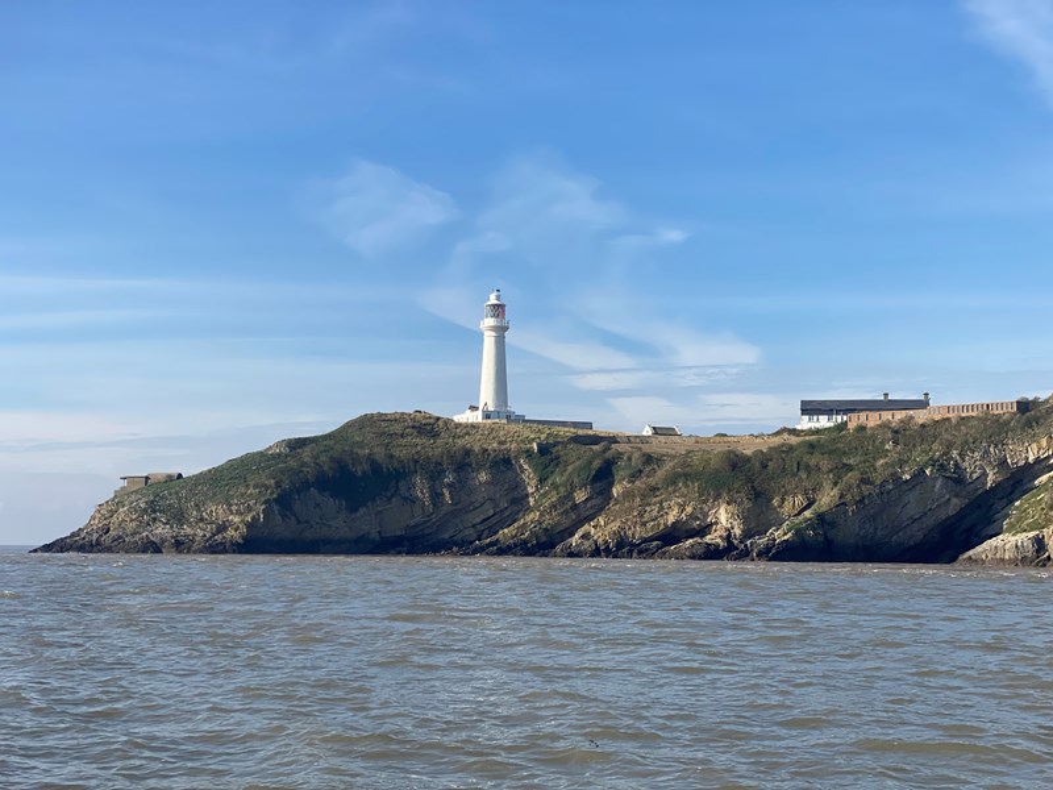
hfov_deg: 36.8
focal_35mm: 52
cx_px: 526
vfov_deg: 28.0
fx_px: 1582
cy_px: 395
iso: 20
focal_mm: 6
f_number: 2
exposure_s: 1/1996
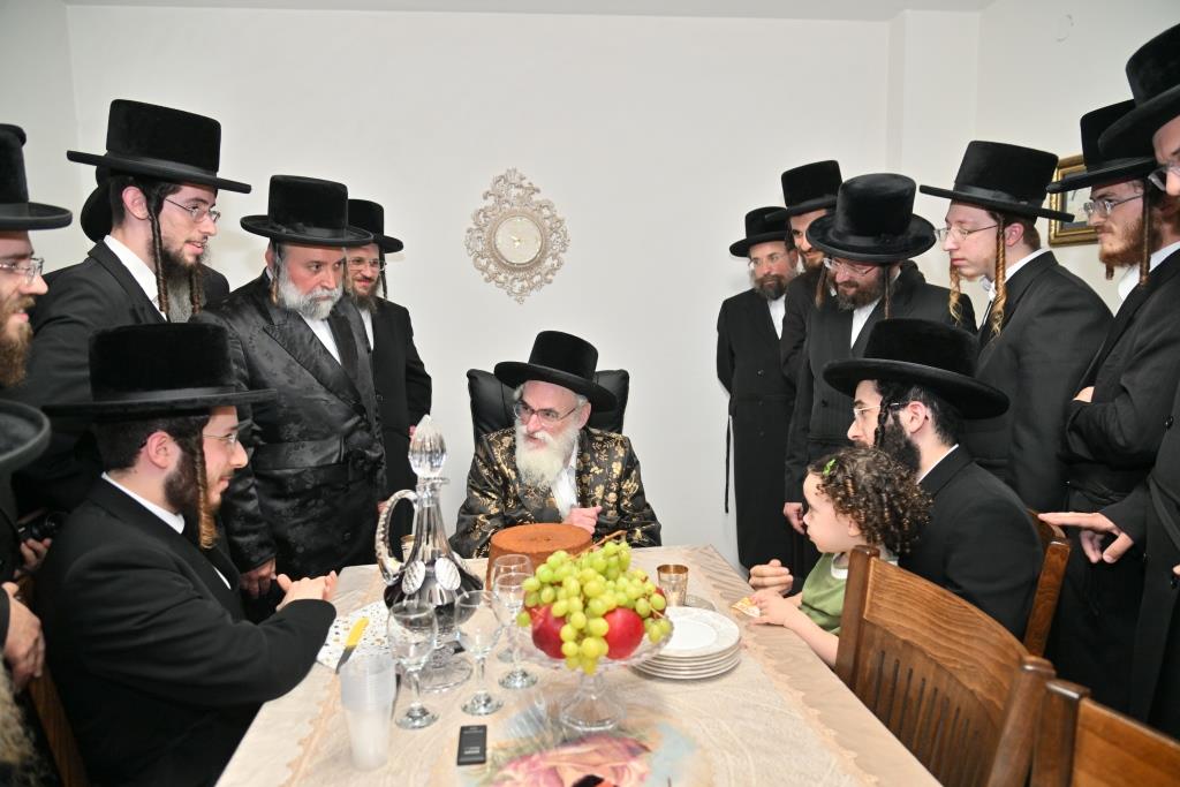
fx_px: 787
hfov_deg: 73.7
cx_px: 590
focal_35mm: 24
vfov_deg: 53.1
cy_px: 394
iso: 320
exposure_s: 1/200
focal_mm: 24
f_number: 4
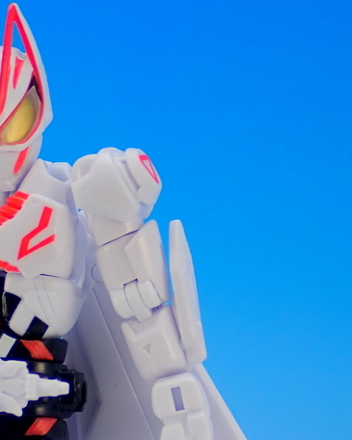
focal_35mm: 136
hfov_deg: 11.3
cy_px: 447
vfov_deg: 13.9
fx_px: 1770
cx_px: 21
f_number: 3.6
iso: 100
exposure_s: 1/25
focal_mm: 11.09
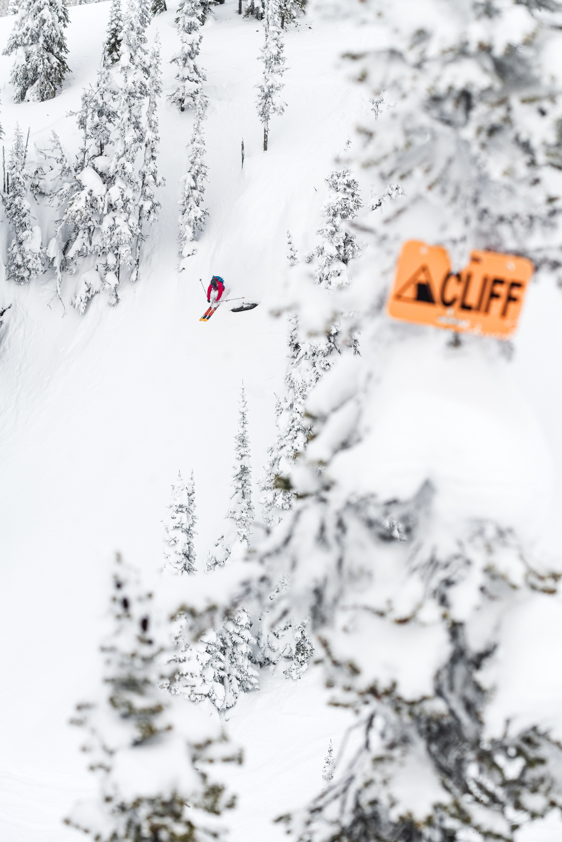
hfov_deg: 11.0
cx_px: 281
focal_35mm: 125
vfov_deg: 16.4
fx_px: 2927
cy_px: 421
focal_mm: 125
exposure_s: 1/640
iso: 320
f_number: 6.3
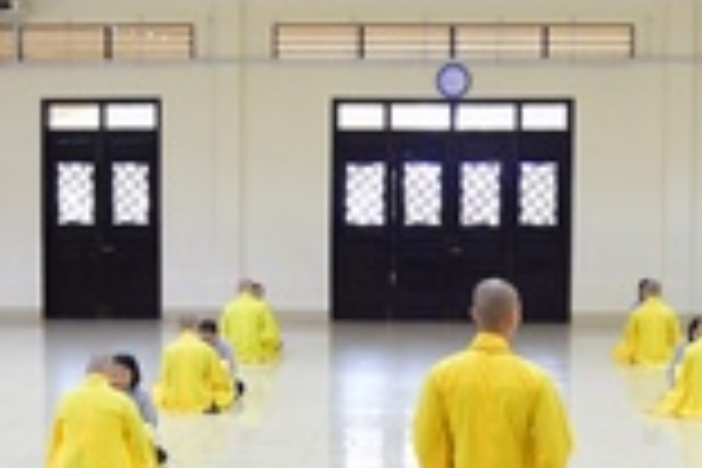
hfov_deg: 20.4
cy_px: 351
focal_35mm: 100
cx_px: 346
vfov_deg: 13.6
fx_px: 1950
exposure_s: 1/25
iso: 800
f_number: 4
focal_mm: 24
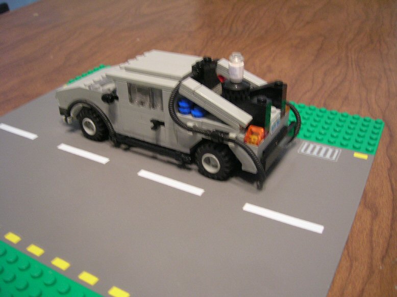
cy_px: 148
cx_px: 198
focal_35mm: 34
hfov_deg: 54.0
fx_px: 390
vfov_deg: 41.8
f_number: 2.9
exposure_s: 1/3.5
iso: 167
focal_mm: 5.7
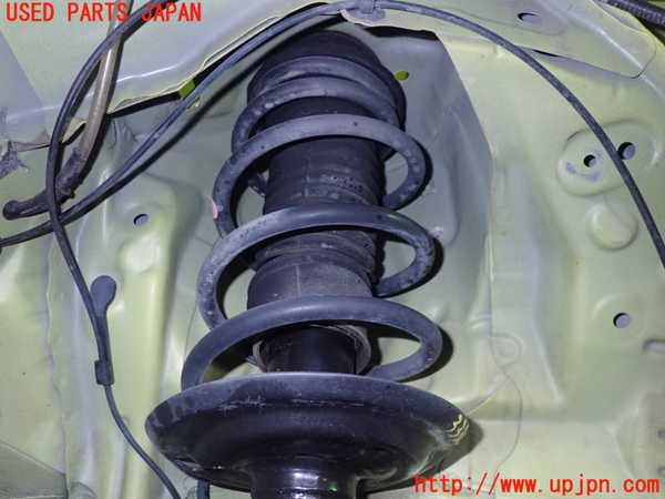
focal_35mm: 30
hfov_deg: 60.0
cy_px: 250
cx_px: 332
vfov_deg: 46.8
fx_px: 576
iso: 800
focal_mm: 5.5
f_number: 6.3
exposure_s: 1/30
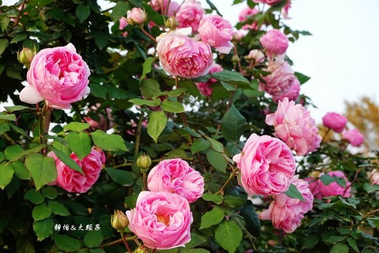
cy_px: 126
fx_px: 695
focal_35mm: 66
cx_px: 190
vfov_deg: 20.6
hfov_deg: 30.5
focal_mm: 24.35
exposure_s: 1/80
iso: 125
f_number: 4
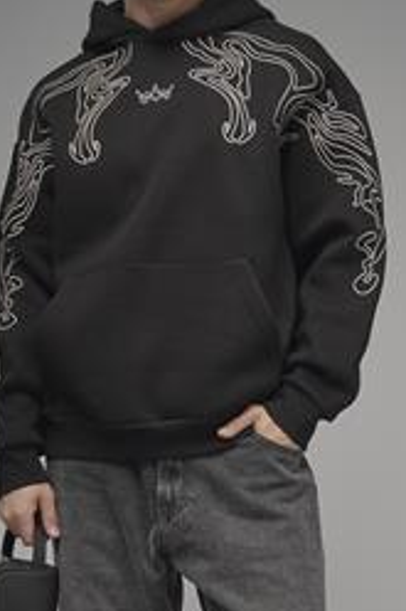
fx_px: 2050
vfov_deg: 16.9
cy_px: 421
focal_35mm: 121
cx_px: 224
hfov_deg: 11.3
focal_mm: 50
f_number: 7.1
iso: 64
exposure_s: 1/125
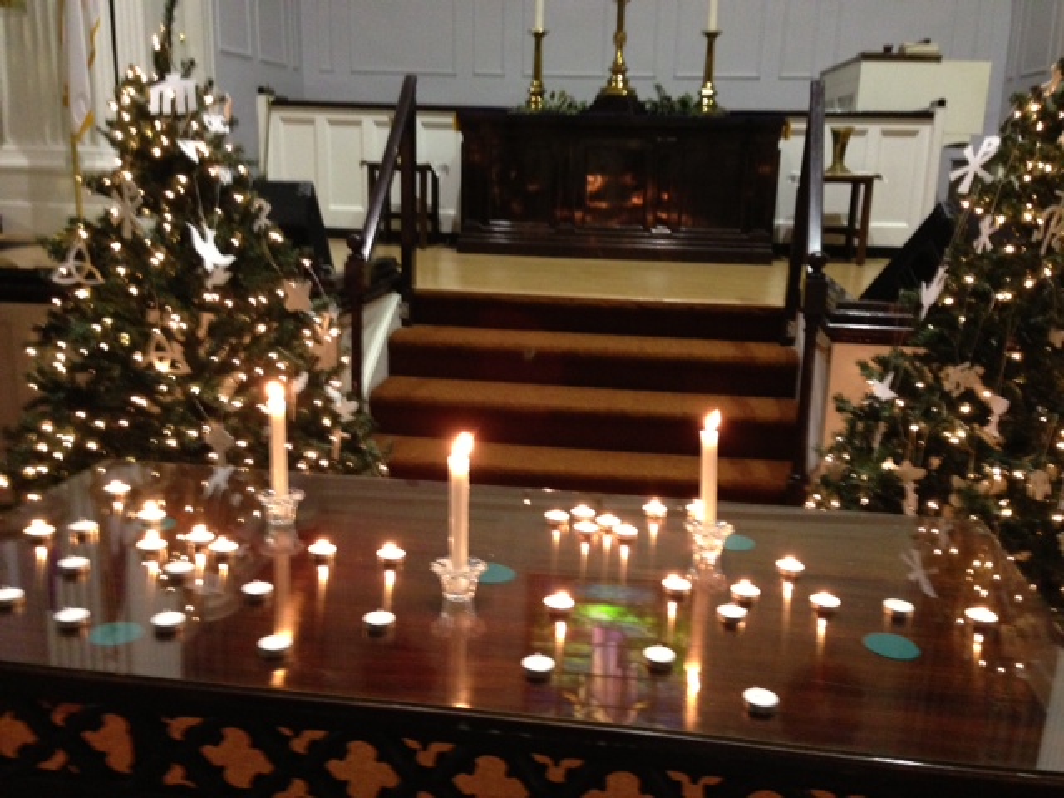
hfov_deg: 55.4
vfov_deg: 42.9
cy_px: 399
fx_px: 1014
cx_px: 532
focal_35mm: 33
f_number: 2.4
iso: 400
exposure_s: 1/15
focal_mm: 4.13
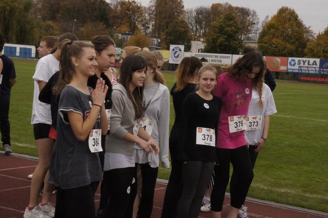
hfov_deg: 27.0
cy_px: 109
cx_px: 164
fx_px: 683
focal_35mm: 75
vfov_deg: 18.1
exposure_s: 1/160
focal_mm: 50
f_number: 29
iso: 3200
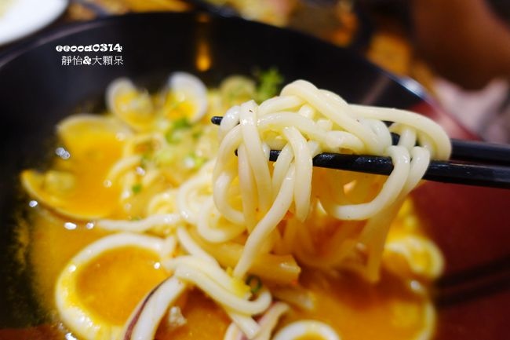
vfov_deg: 49.5
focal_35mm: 26
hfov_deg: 69.4
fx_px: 368
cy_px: 170
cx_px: 255
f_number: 2.2
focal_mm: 9.54
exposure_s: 1/30
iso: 400
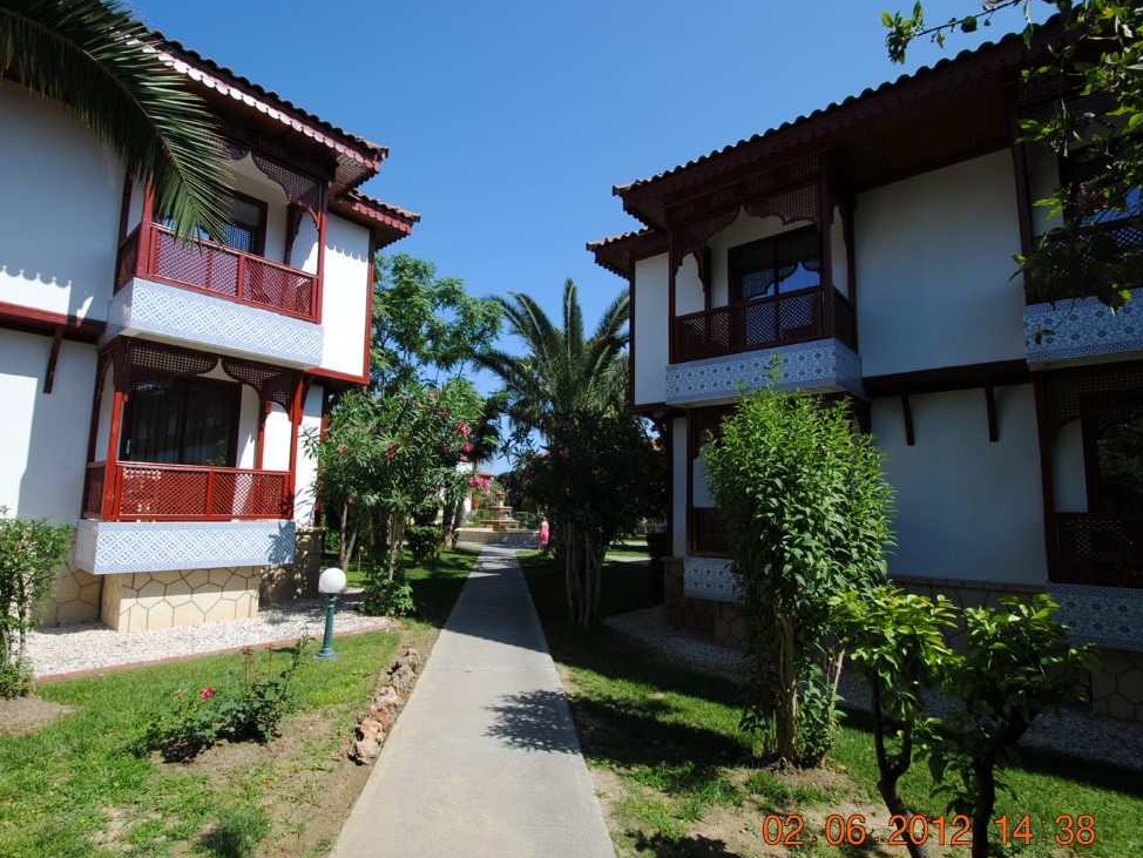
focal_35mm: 17
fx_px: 561
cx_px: 551
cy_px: 447
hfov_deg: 91.0
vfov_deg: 74.7
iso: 100
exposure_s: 1/250
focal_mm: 10
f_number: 8
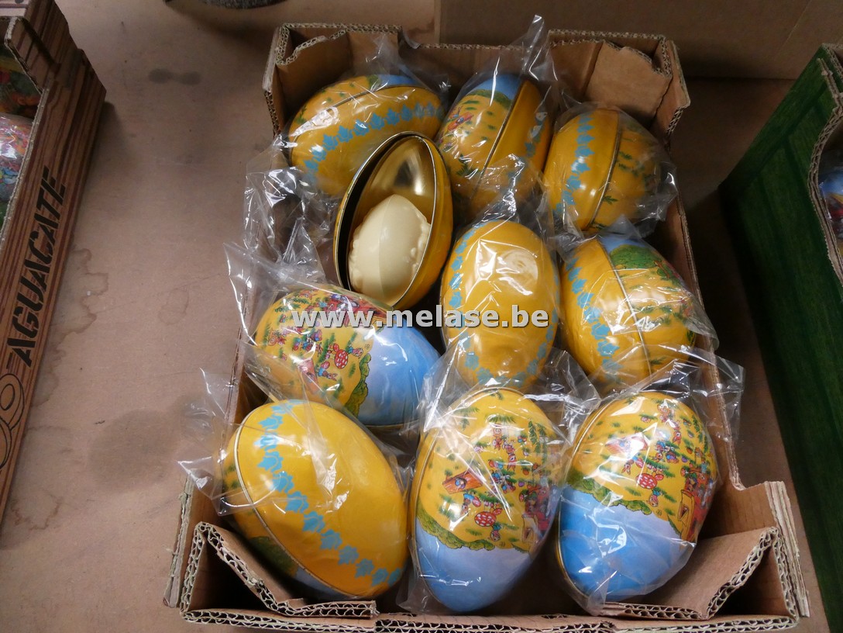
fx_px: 584
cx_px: 422
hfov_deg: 71.6
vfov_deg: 56.8
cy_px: 316
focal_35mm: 24
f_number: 3.3
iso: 400
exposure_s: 1/125
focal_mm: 4.3
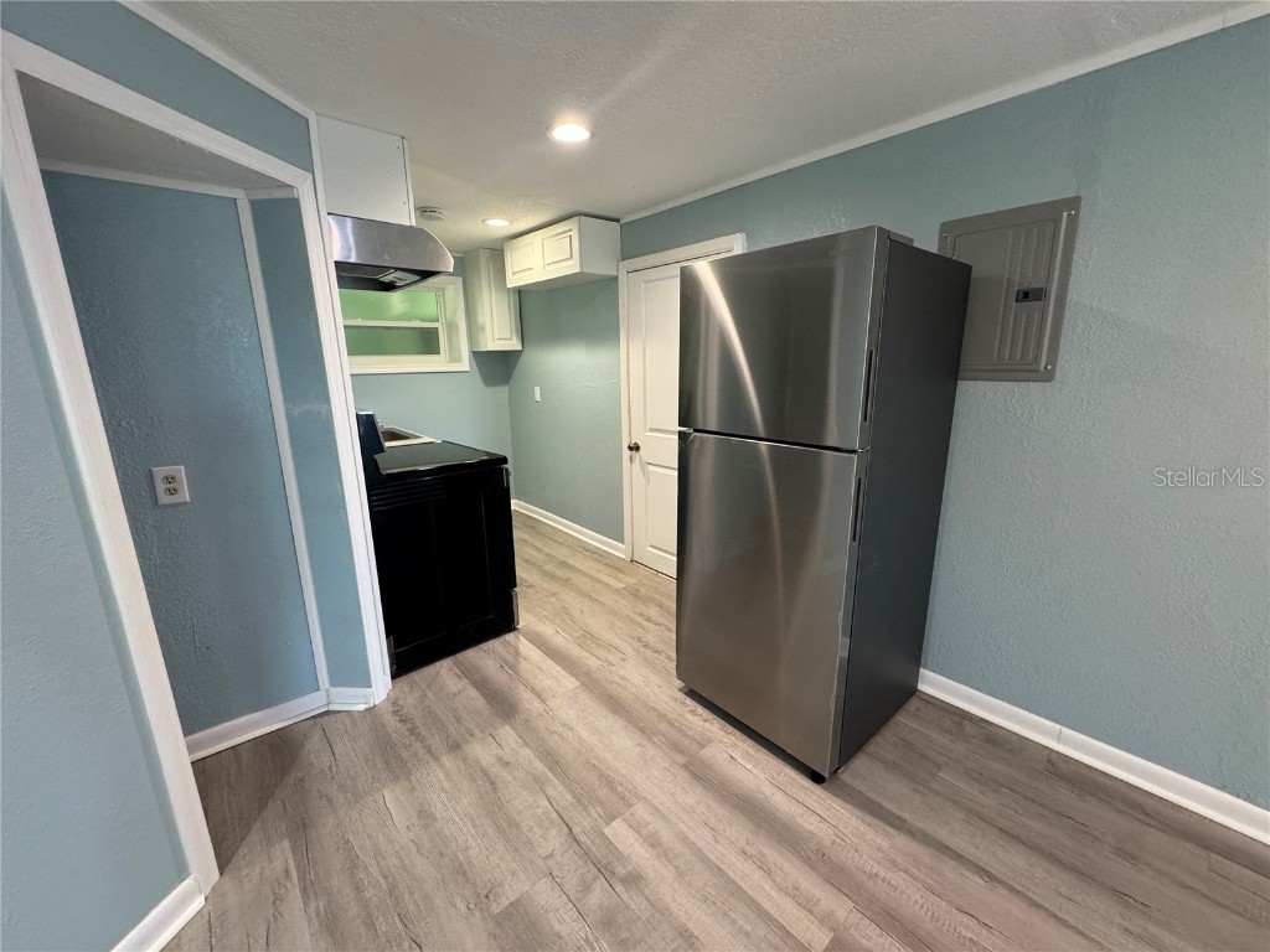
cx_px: 635
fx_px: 514
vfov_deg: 85.7
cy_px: 476
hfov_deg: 102.1
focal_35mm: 14
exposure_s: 1/60
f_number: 2.2
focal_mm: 2.22
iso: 250
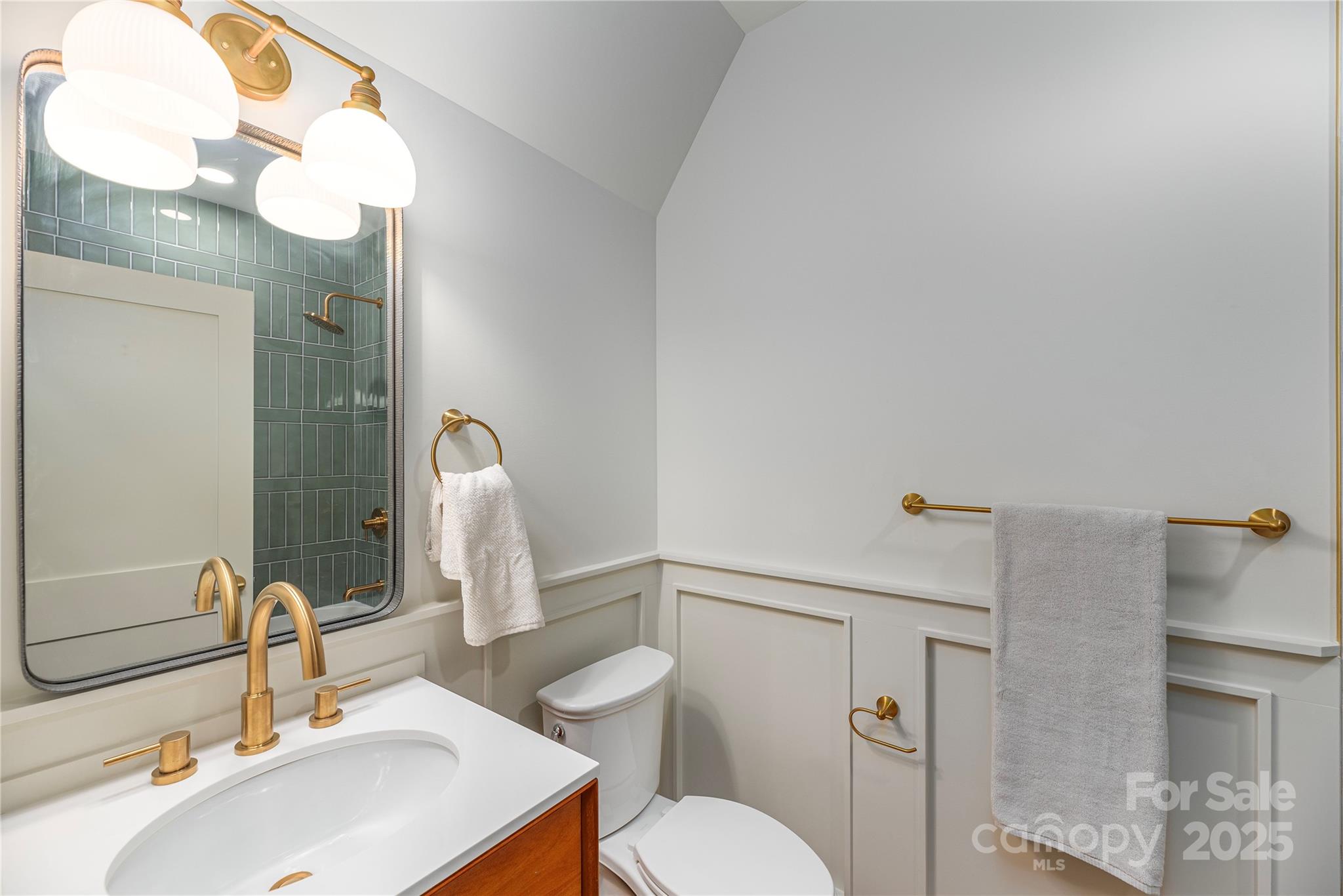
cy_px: 448
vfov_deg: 81.2
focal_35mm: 14
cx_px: 672
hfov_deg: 104.2
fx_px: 522
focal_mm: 14
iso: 200
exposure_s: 1/200
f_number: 7.1
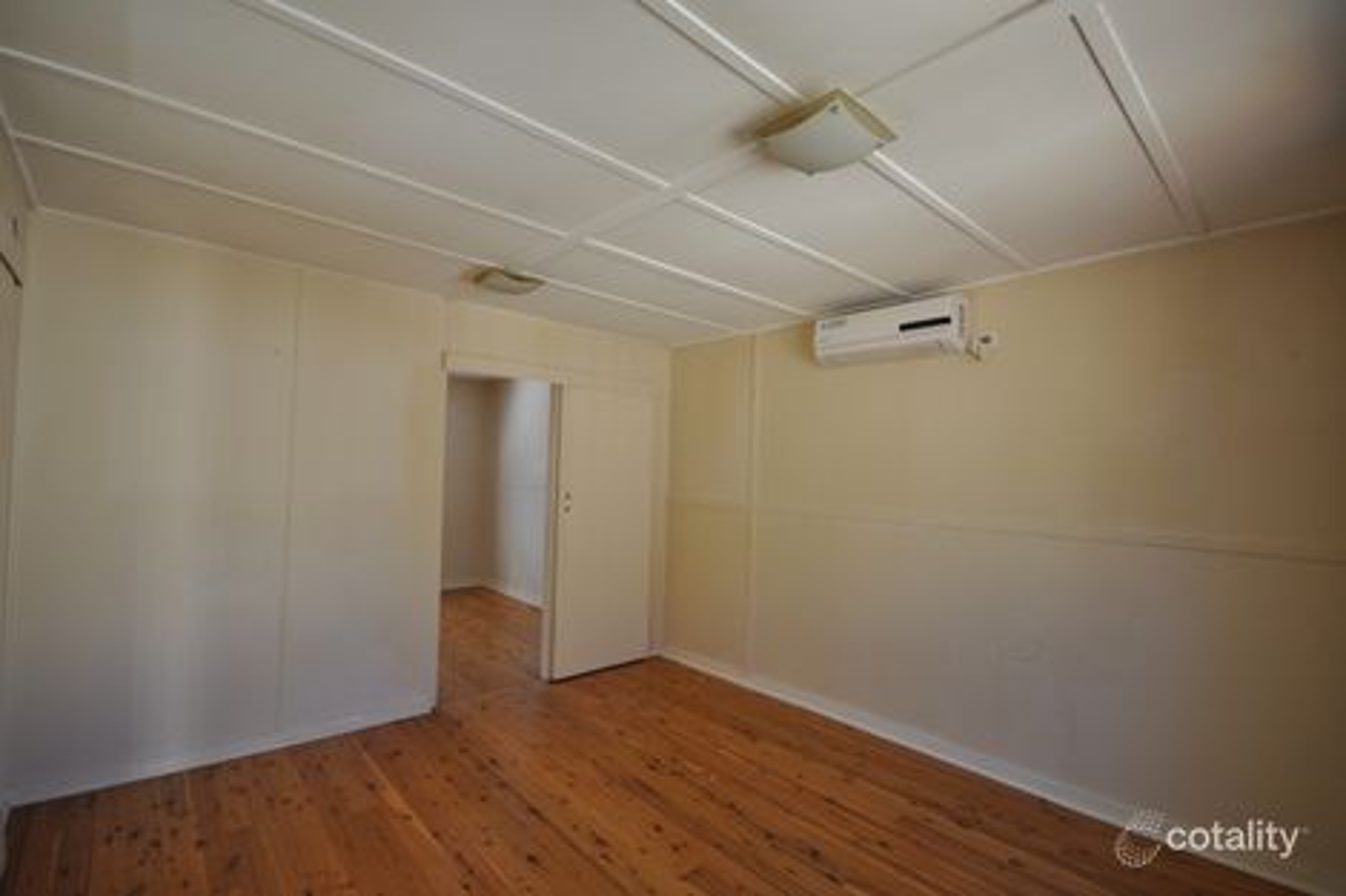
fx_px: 561
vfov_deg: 77.3
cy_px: 448
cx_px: 673
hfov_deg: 100.4
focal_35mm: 15
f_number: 4.5
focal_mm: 10
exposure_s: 1/80
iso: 400
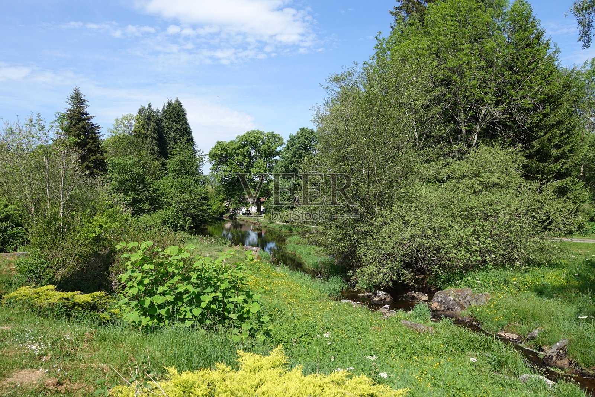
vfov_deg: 53.1
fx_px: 397
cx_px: 298
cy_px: 198
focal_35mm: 24
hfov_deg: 73.7
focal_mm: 8.8
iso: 125
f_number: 5.6
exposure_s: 1/400
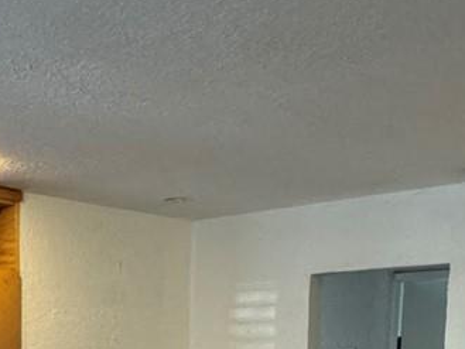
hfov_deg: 27.8
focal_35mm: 68
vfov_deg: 19.3
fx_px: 914
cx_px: 78
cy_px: 500
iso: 1000
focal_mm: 2.22
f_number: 2.2
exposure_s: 1/60
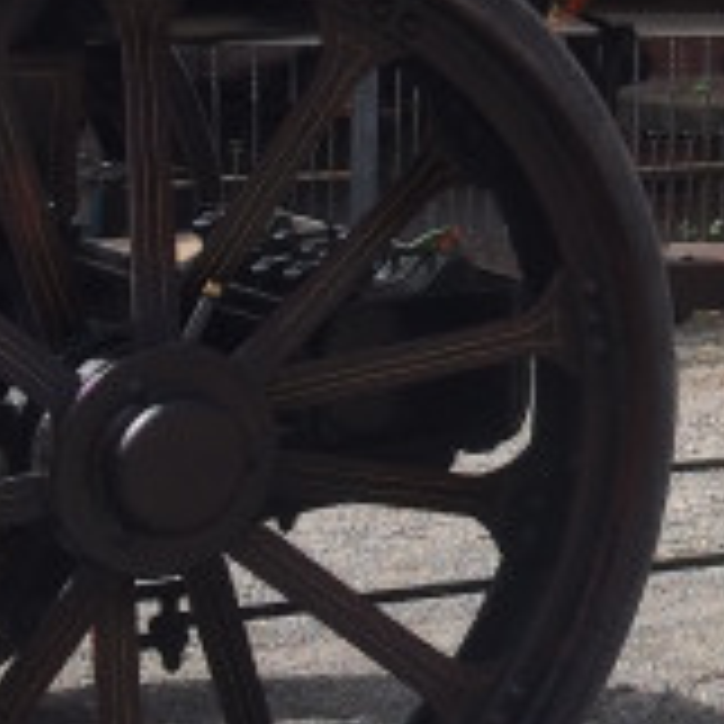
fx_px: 3053
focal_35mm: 129
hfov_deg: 12.8
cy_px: -243
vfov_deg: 13.0
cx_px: 1115
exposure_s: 1/760
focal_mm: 4.15
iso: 32
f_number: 2.2
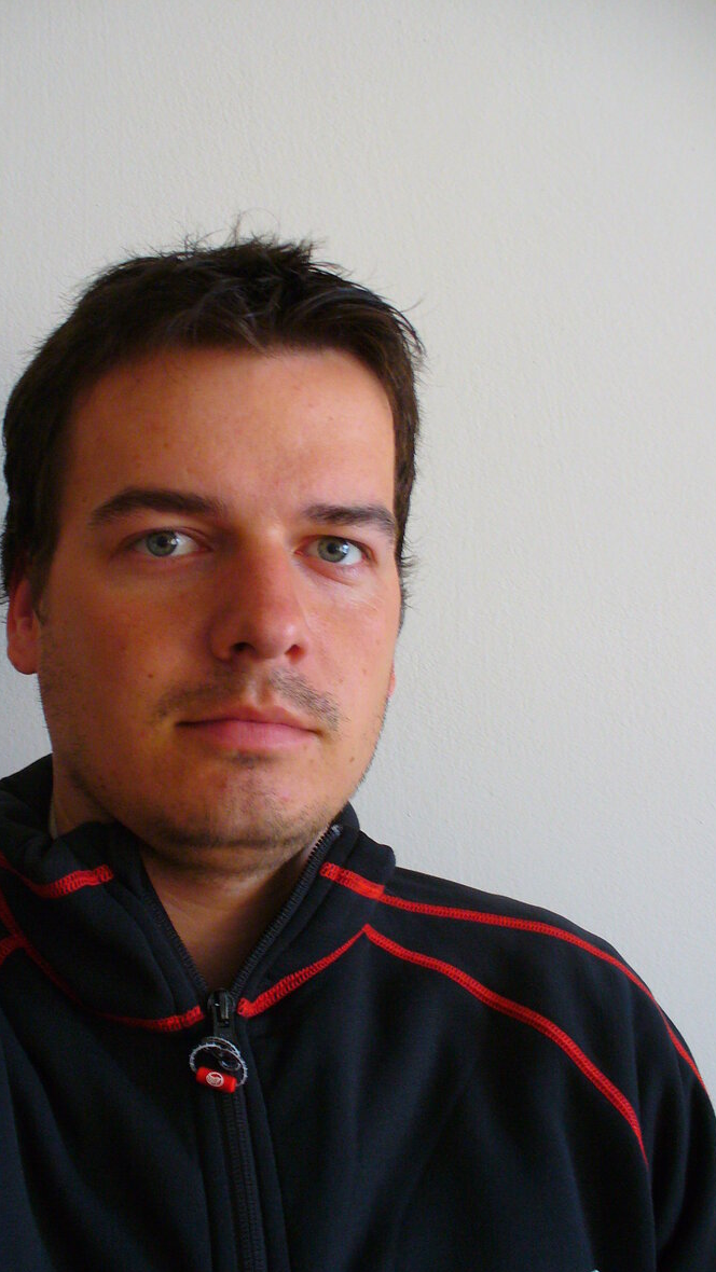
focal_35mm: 41
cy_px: 628
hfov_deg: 28.9
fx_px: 1383
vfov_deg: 49.4
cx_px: 267
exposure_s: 1/30
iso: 160
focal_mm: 6.1
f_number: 2.8
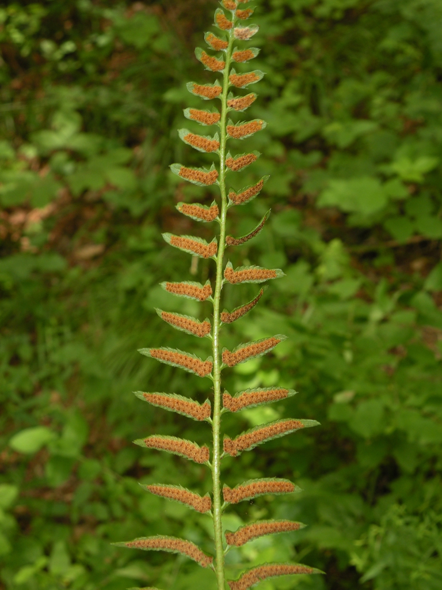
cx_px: 221
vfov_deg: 34.3
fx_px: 953
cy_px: 295
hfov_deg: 26.1
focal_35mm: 56
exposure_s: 1/62.4
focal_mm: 9.8
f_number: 3.5
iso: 64
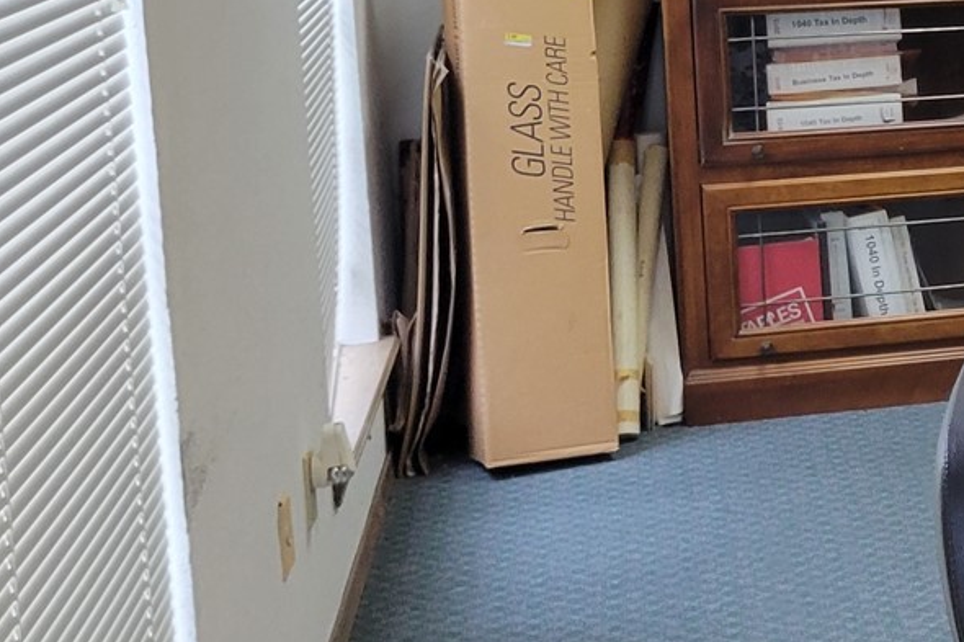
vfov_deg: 15.4
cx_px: 1510
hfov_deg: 19.6
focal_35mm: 88
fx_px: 2356
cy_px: 85
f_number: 1.8
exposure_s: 1/120
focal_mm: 5.4
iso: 200
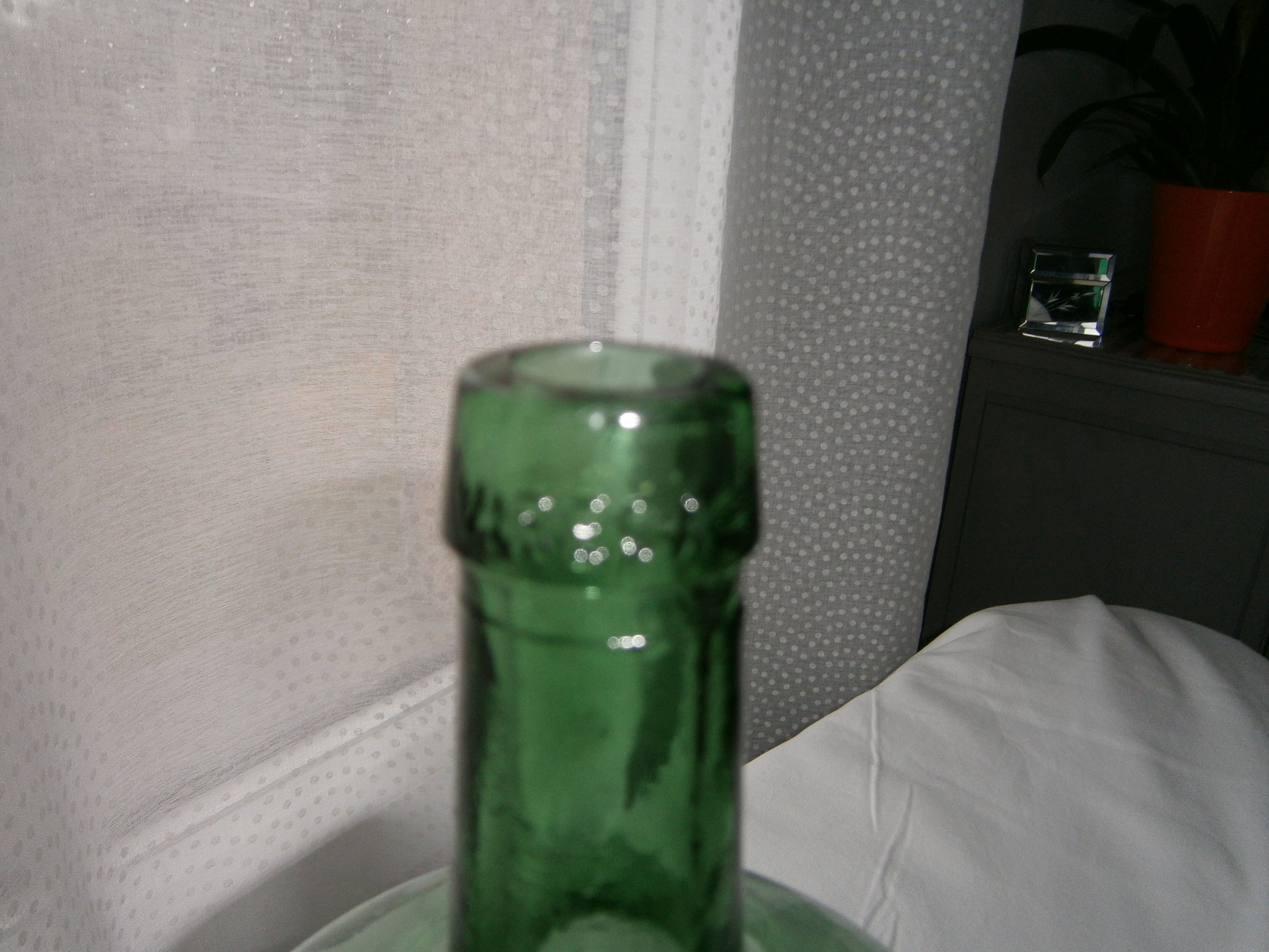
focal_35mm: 26
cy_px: 476
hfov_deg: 67.3
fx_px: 953
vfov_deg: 53.1
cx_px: 634
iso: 125
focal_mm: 4.7
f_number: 2.8
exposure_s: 1/30
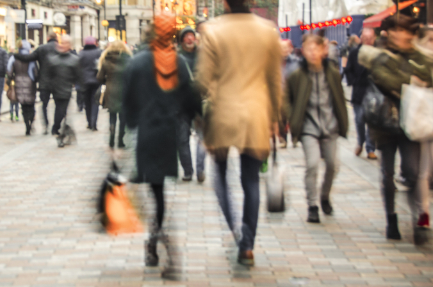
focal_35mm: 126
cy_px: 121
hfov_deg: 16.2
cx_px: 128
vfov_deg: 10.8
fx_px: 1512
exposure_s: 1/2.5
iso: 100
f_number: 8
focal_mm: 48
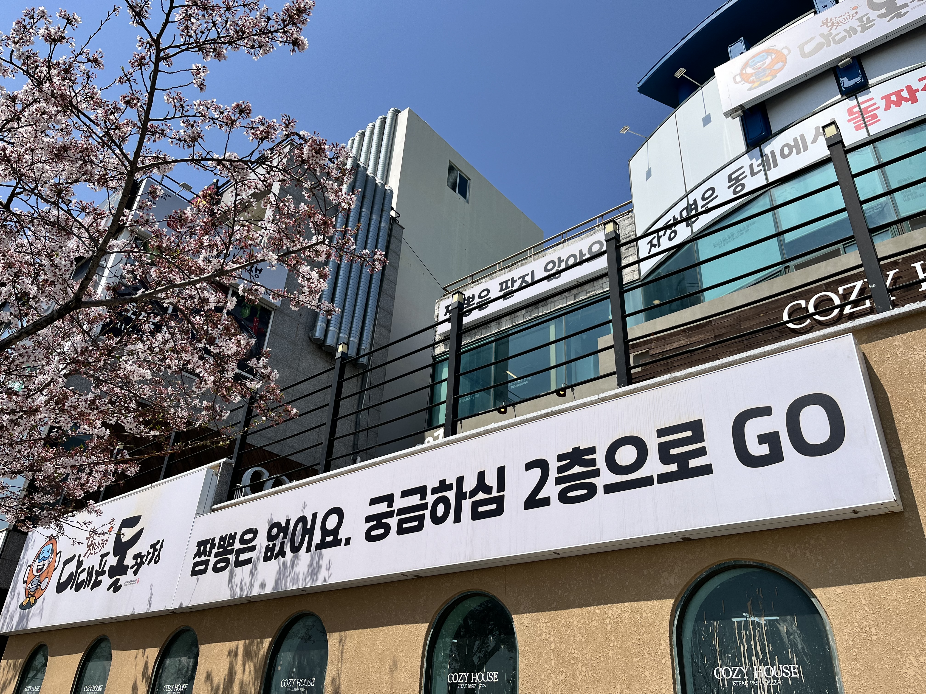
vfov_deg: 53.1
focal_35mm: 26
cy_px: 347
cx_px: 463
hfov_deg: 67.3
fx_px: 696
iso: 50
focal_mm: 5.1
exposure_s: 1/5556
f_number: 1.6
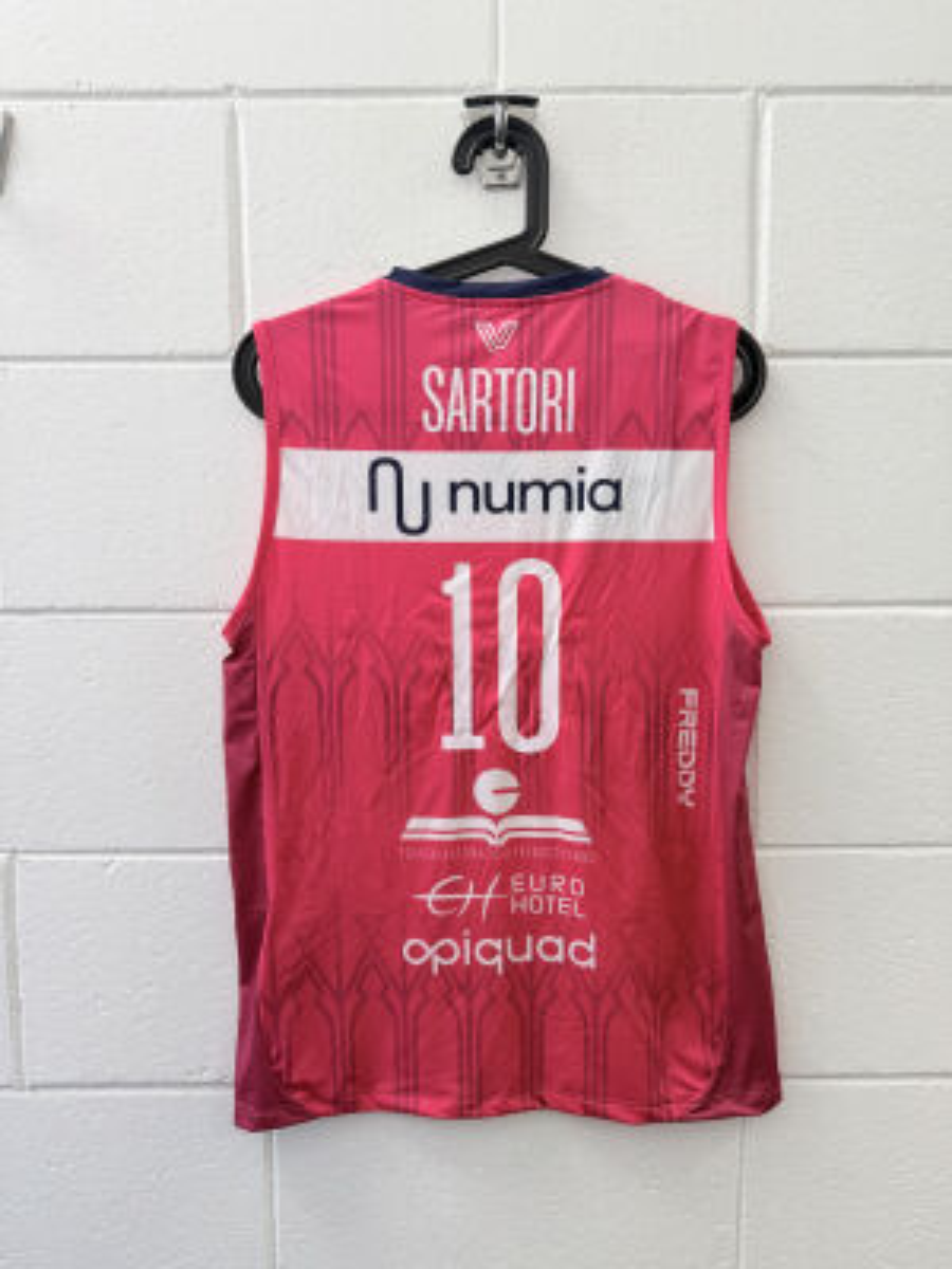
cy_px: 634
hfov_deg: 56.8
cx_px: 476
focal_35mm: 24
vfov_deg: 71.6
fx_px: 880
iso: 100
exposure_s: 1/100
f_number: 1.78
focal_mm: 6.76
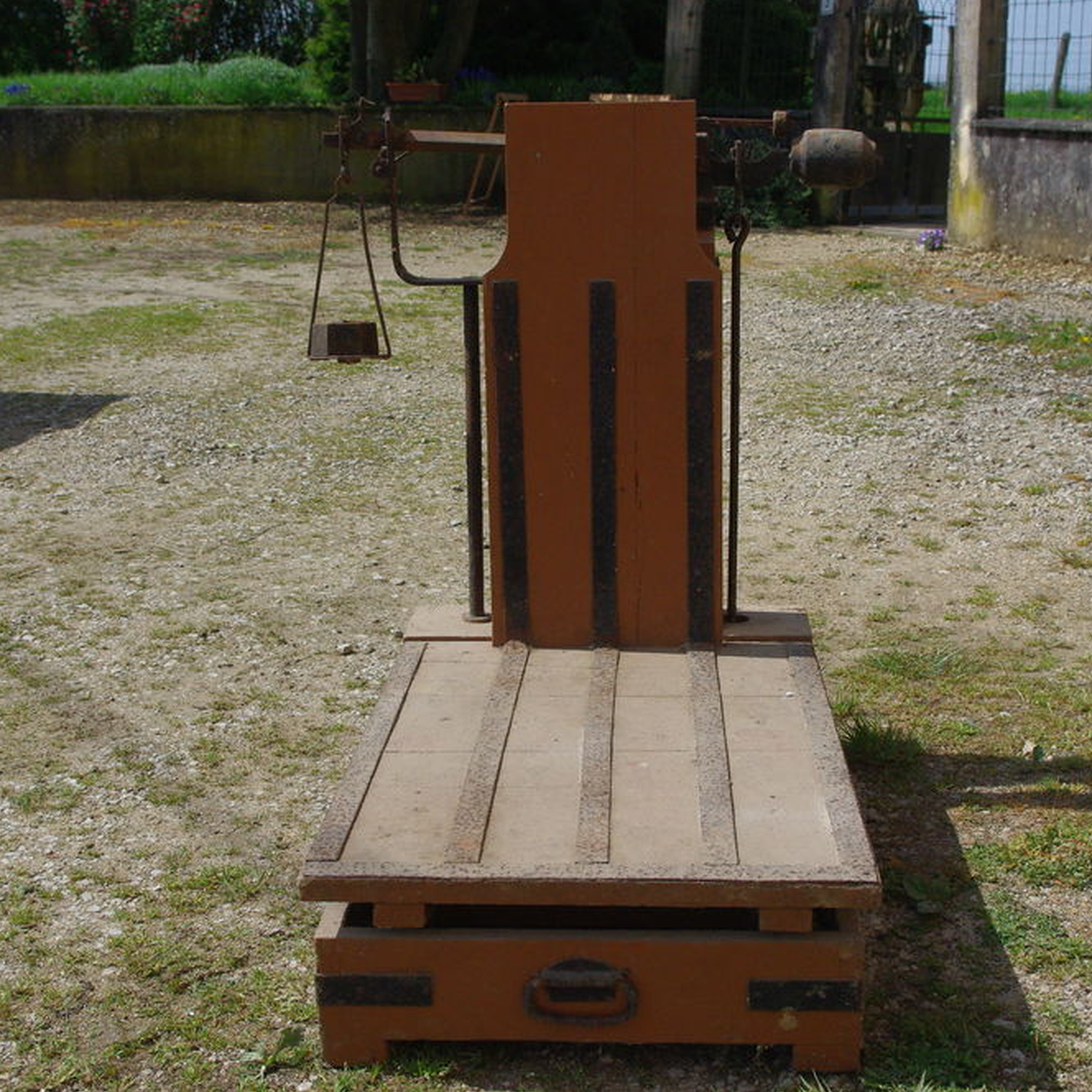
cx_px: 556
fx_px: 1785
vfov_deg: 34.0
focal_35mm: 50
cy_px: 544
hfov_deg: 34.0
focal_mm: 26.25
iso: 400
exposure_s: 1/750
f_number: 9.5
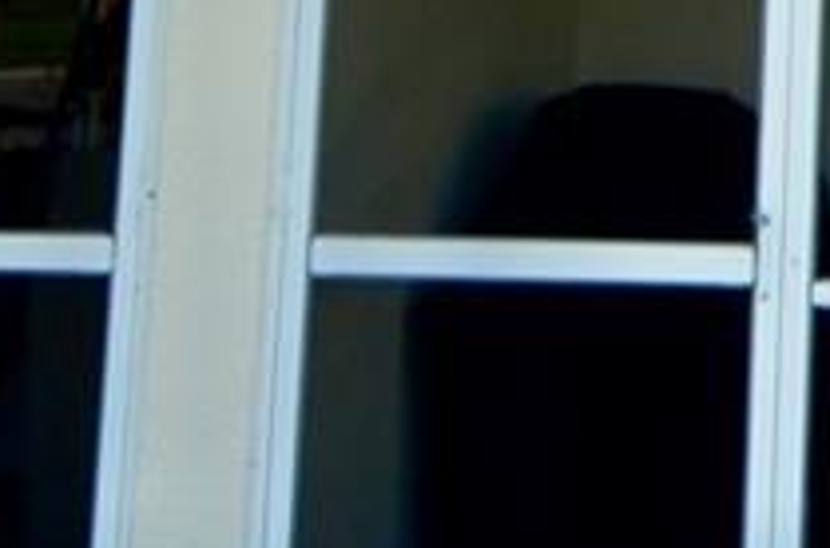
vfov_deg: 9.3
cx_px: 1025
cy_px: -542
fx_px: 3172
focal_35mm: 138
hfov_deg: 14.4
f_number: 6.3
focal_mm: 12
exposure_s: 1/160
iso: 100
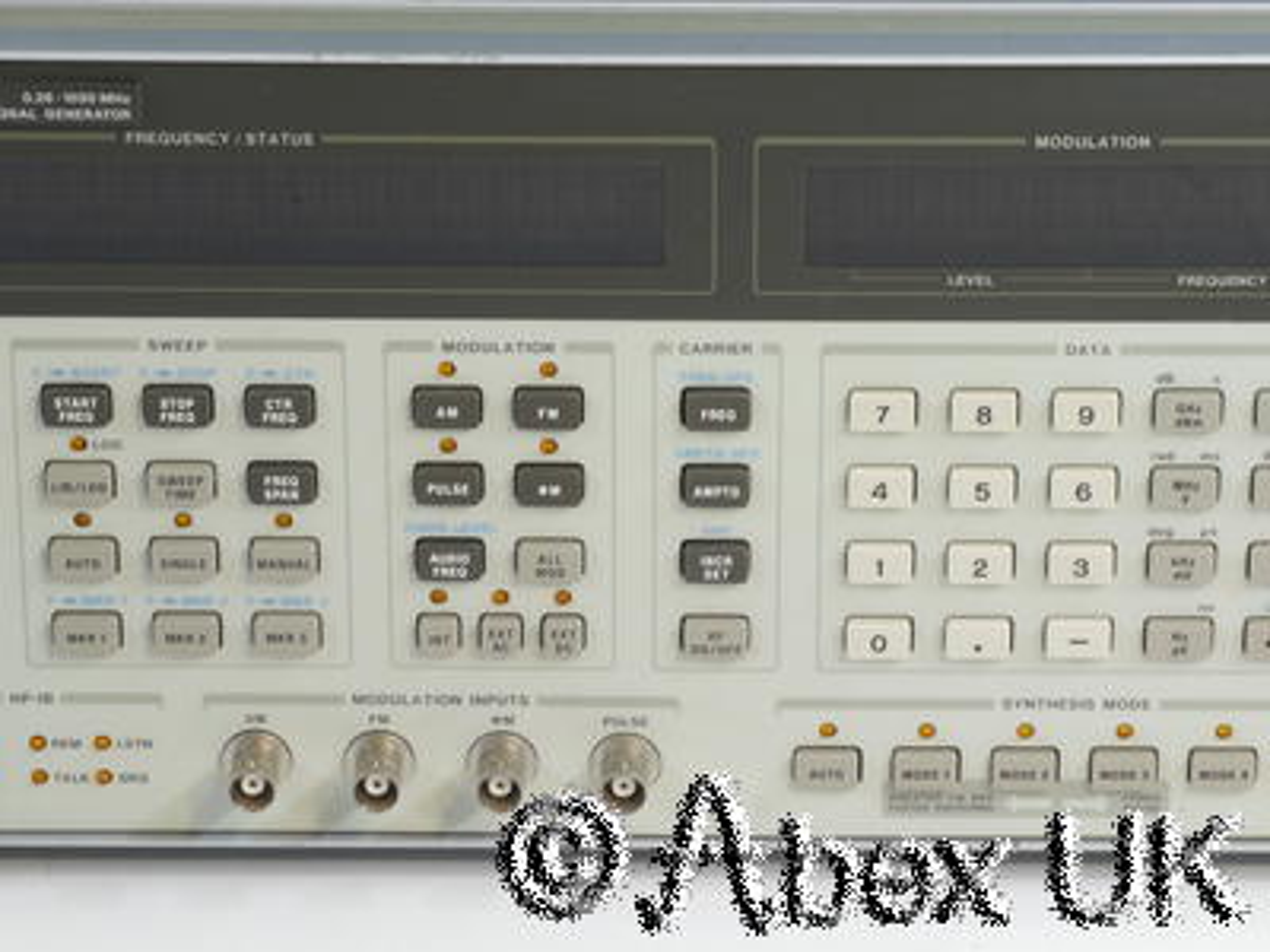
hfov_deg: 11.8
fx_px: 6164
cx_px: 635
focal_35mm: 168
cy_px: 476
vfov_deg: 8.8
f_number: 16
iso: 400
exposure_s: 1/1.3
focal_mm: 84
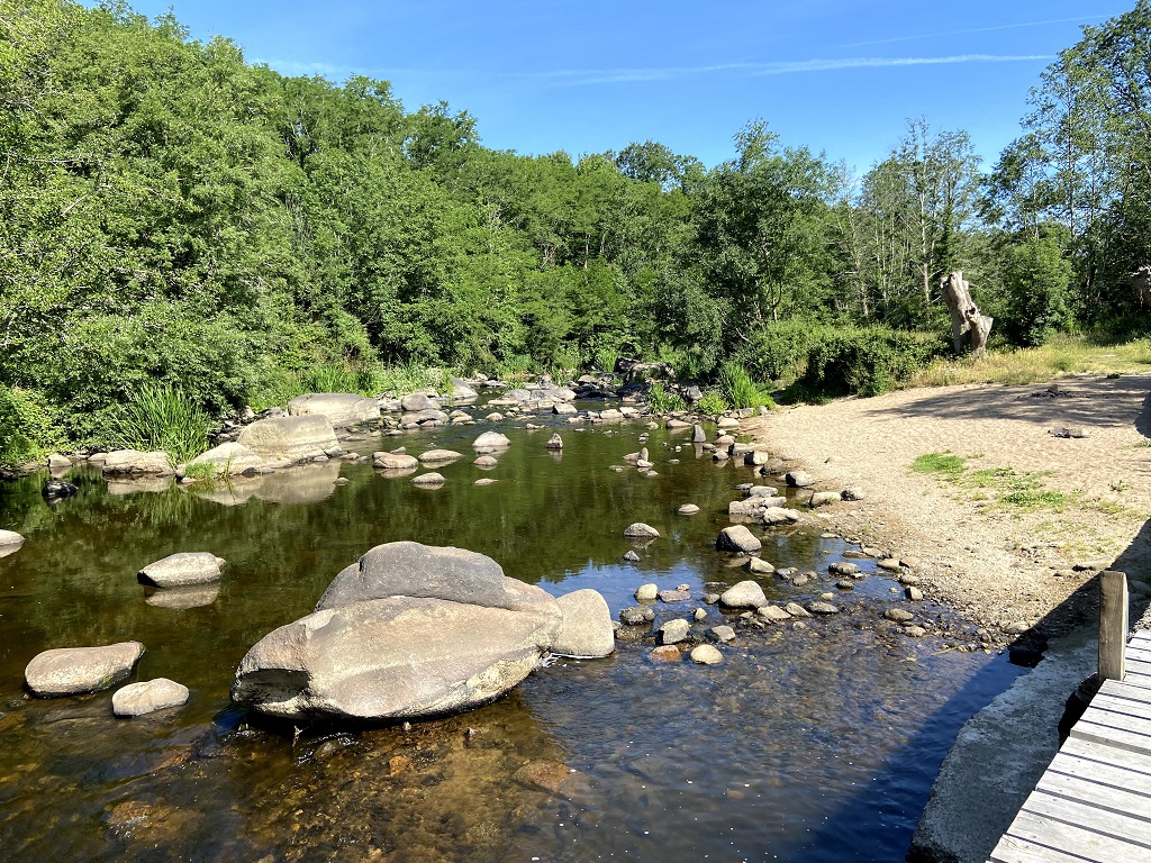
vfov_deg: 53.1
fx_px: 865
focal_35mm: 26
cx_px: 576
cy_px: 432
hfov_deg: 67.3
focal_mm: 4.25
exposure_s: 1/1063
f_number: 1.8
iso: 32
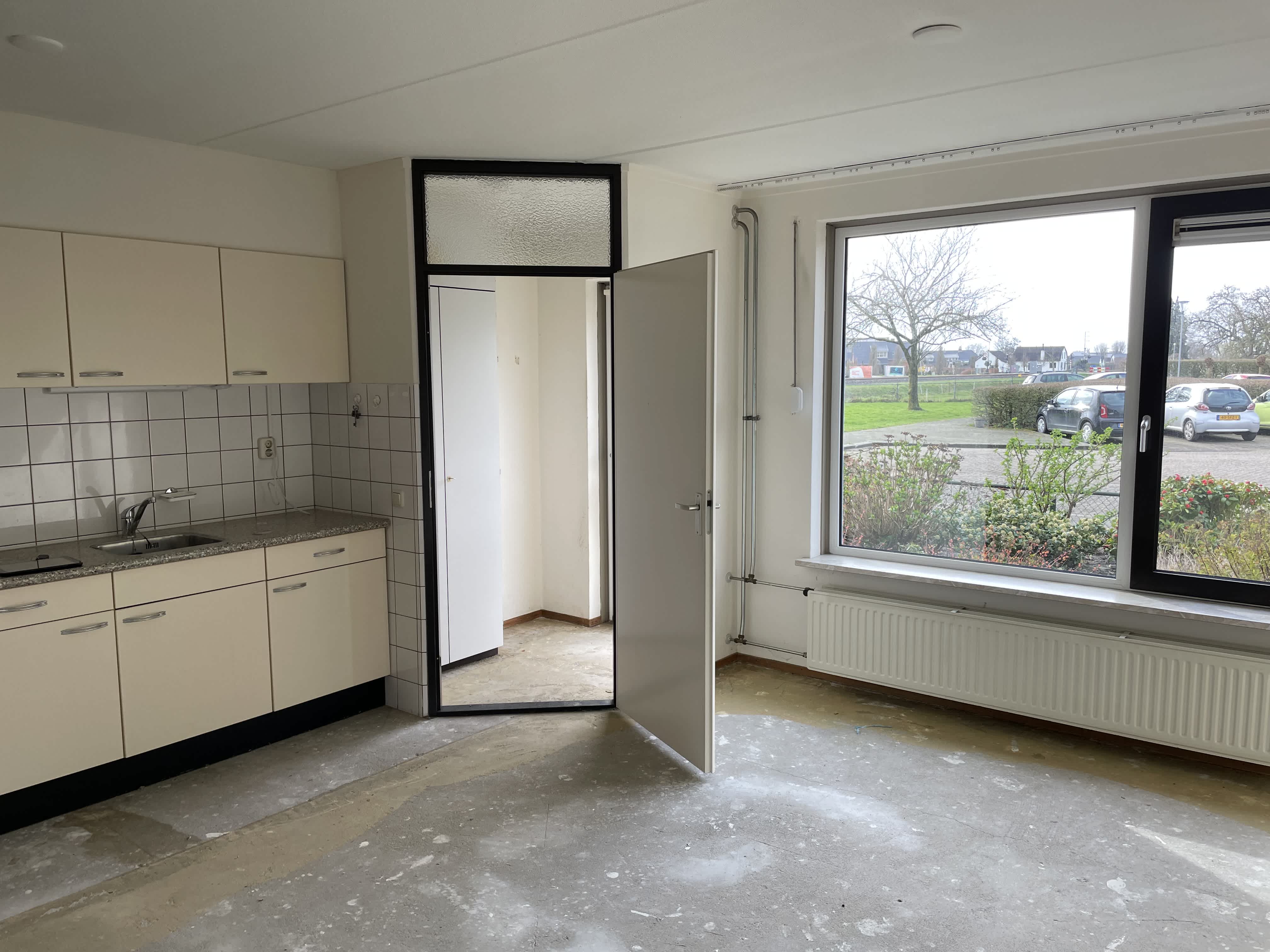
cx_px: 635
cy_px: 476
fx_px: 954
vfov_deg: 53.1
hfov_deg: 67.3
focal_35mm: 26
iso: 32
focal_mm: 4.2
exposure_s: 1/171
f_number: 1.6
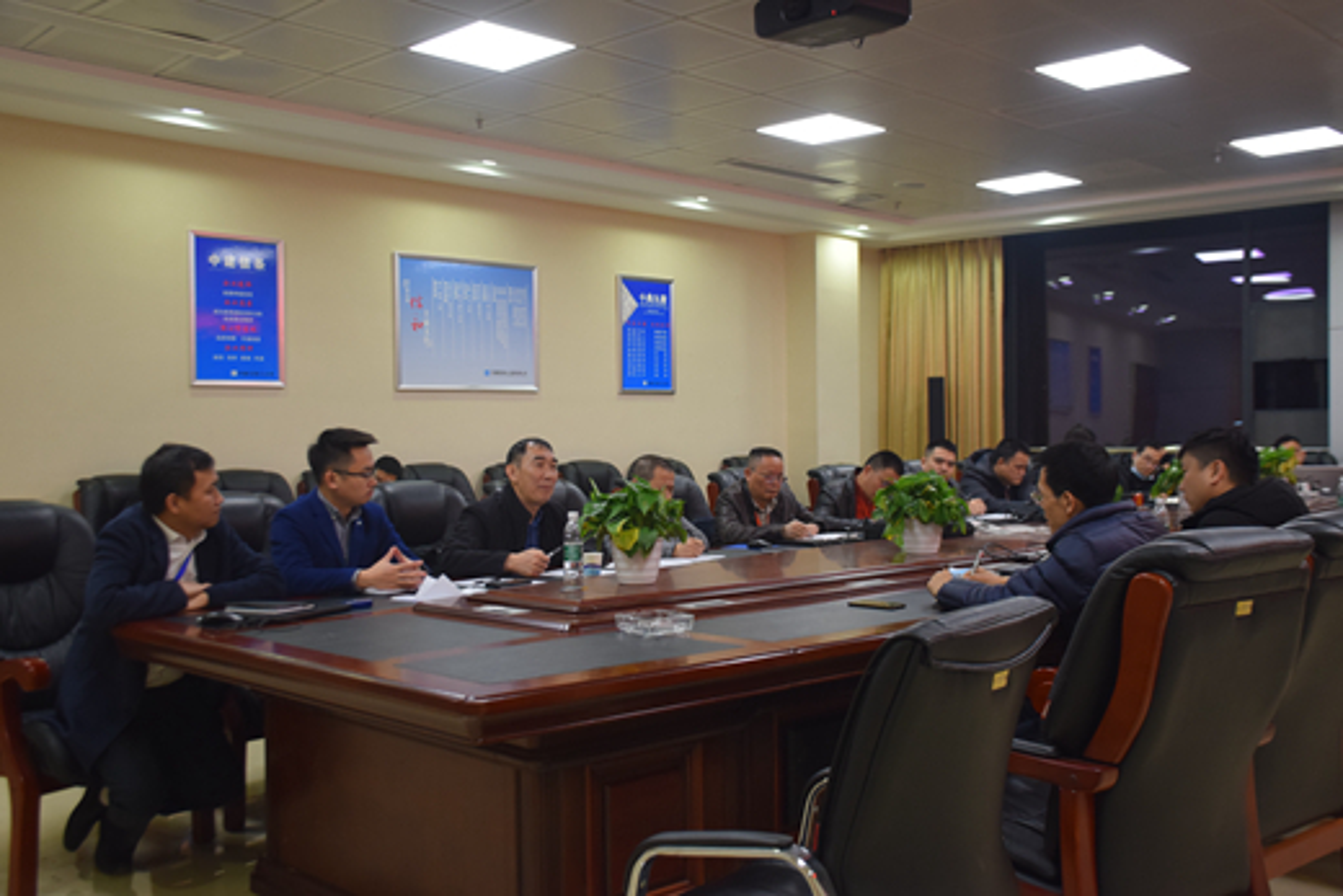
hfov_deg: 53.1
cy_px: 448
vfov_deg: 36.9
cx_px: 672
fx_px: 1343
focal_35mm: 36
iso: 640
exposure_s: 1/60
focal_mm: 24
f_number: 4
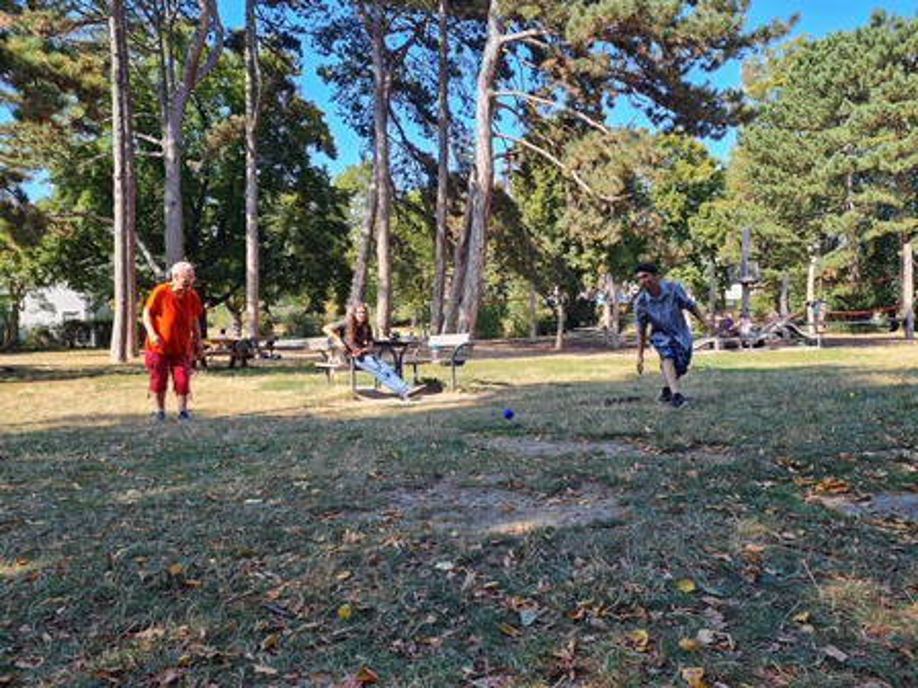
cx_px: 459
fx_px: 690
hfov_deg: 67.3
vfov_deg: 53.1
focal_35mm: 26
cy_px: 344
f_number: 1.8
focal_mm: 5.4
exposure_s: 1/604
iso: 50
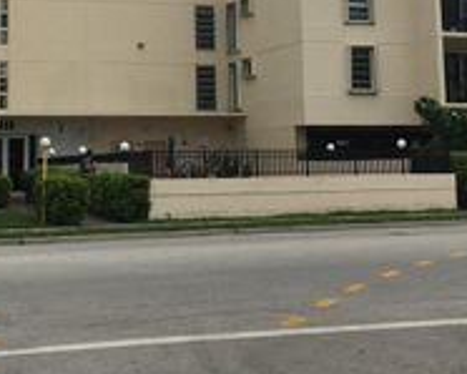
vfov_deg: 19.6
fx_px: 1051
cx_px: 193
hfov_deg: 25.0
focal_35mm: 76
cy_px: 9
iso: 25
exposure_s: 1/2481
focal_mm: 4.15
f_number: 2.2
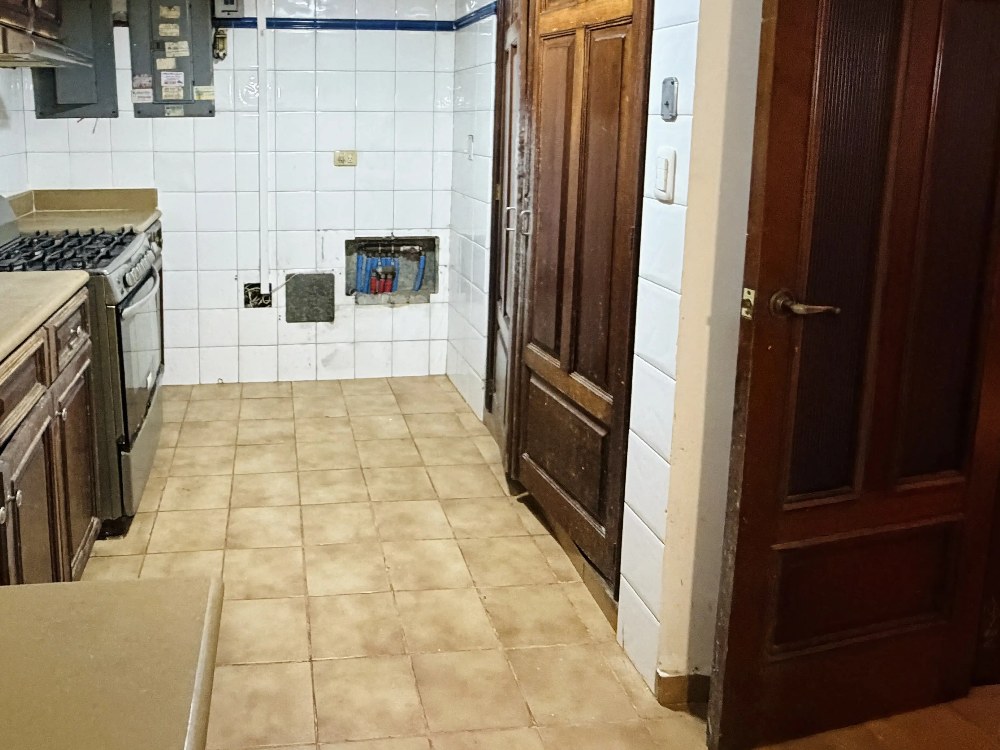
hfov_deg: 65.7
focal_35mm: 26
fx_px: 751
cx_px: 341
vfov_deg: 51.4
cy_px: 214
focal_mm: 2.22
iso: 1000
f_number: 2.2
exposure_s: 1/60
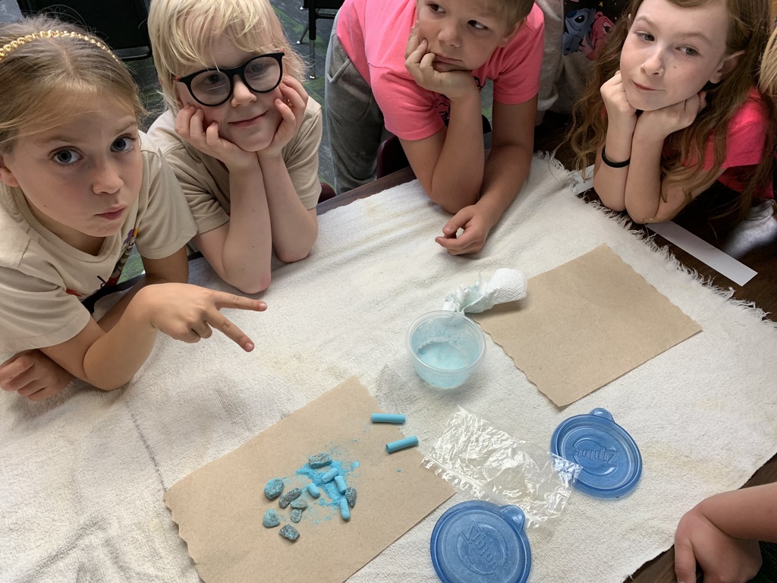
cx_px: 388
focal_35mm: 26
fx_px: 584
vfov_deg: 53.1
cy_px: 292
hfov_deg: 67.3
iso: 160
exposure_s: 1/60
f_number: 1.8
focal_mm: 4.25
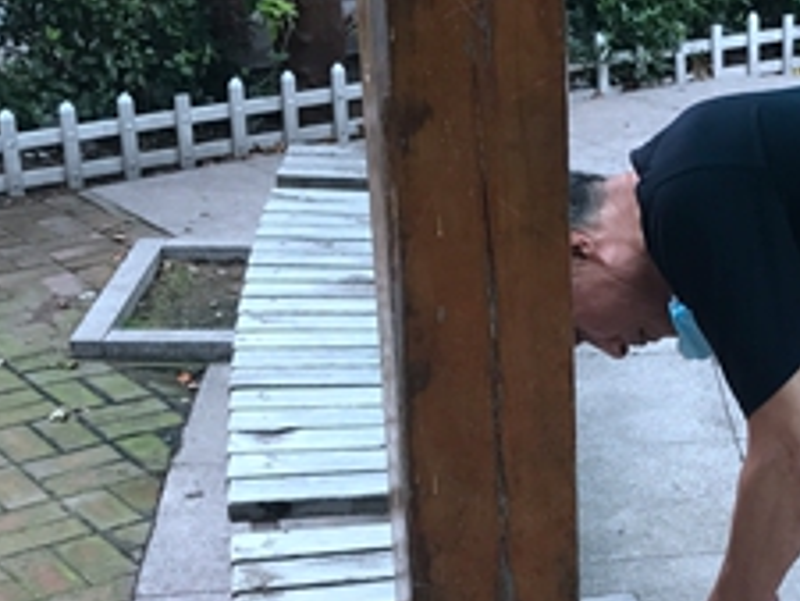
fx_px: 1873
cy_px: 466
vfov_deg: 18.1
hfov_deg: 23.5
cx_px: 722
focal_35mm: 81
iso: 20
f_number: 1.8
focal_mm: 3.99
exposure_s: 1/465
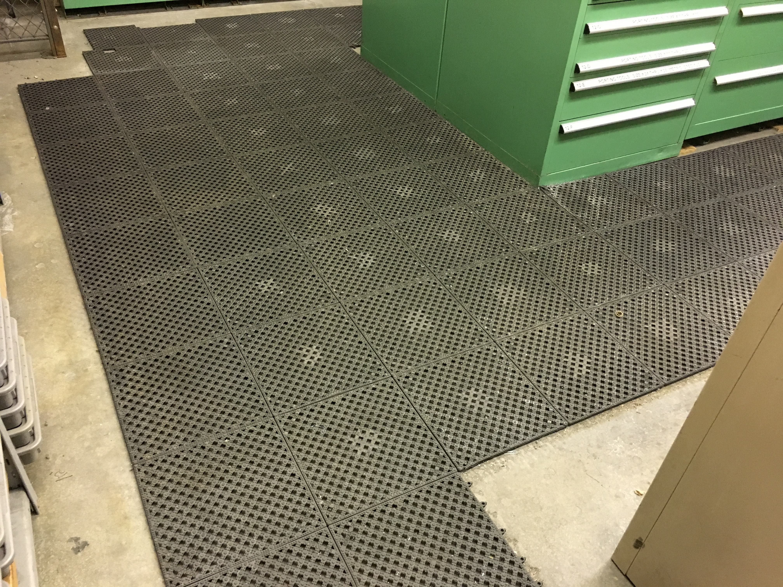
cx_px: 392
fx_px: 656
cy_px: 294
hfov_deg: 61.7
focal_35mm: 29
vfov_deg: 48.2
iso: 200
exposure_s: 1/30
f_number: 2.2
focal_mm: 4.15
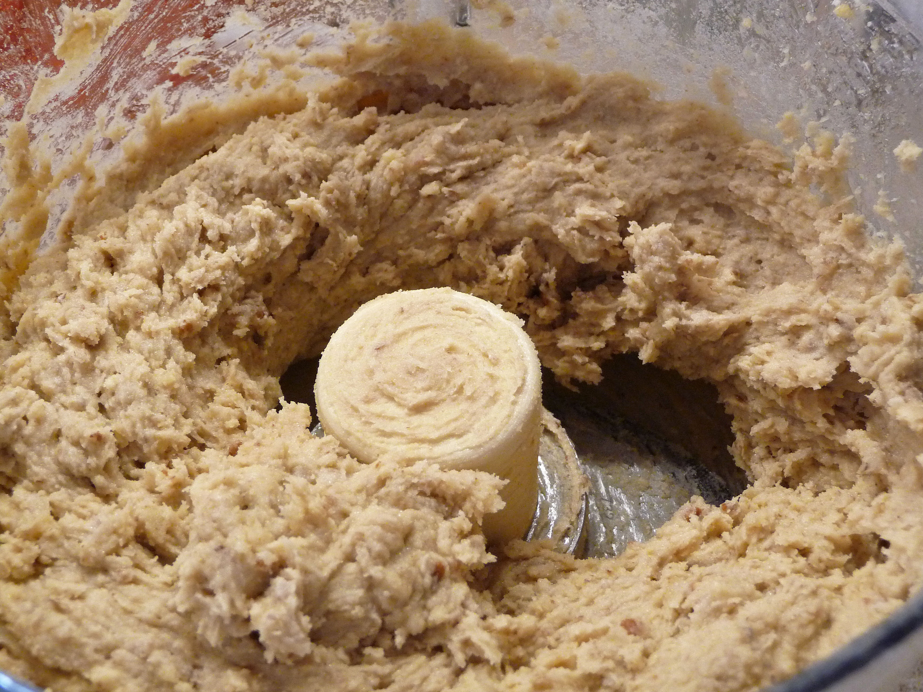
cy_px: 346
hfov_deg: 39.7
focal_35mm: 48
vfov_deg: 30.3
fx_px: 1280
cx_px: 462
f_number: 4.2
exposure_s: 1/30
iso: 320
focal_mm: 8
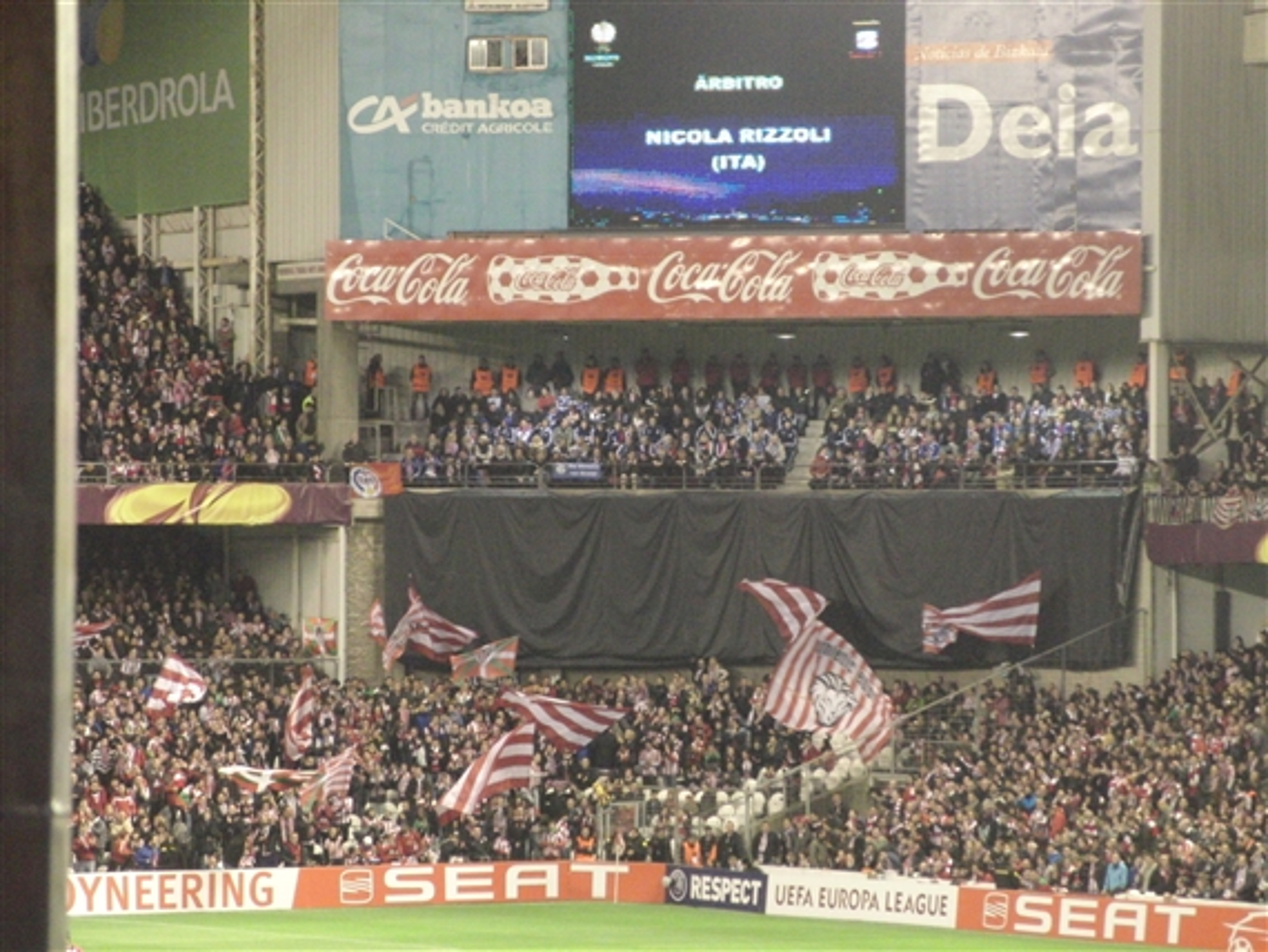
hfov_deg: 10.7
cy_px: 476
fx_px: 6779
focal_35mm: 185
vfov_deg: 8.0
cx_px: 634
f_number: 4.5
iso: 800
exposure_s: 1/50
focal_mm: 32.1
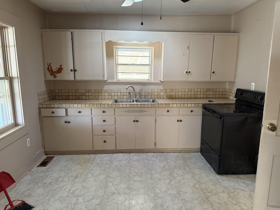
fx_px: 194
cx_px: 140
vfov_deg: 56.8
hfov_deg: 71.6
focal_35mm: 24
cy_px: 105
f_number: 1.78
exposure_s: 1/60
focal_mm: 6.76
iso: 640
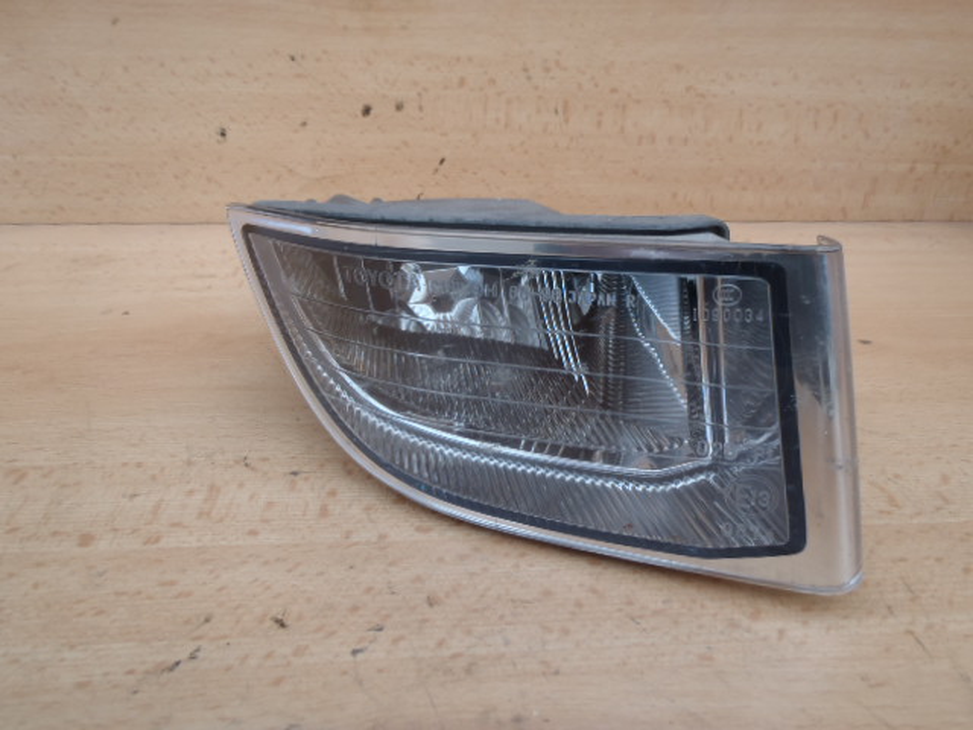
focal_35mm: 28
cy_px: 365
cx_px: 486
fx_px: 787
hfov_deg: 63.4
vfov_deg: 49.7
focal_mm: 5
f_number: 3.9
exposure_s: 1/125
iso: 80
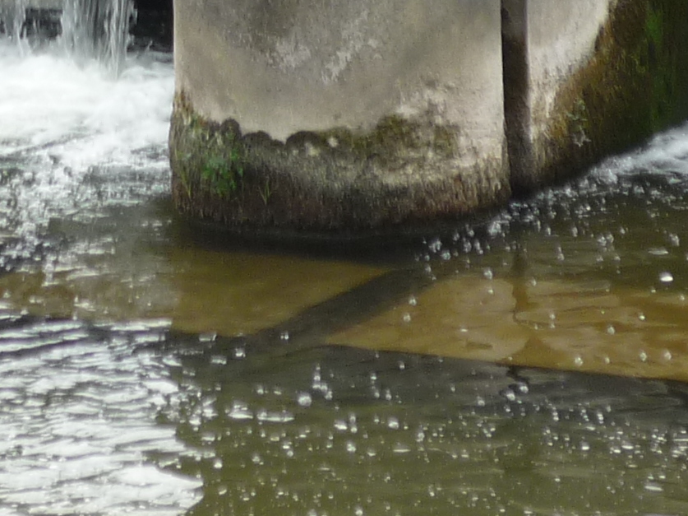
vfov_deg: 5.3
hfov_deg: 7.1
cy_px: -430
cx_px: 210
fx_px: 5503
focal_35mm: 277
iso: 100
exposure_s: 1/250
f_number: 4
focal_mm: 11.7
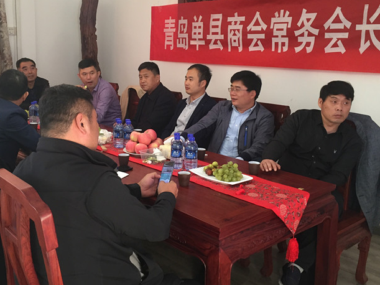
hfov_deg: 48.9
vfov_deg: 37.6
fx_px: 417
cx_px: 168
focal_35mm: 38
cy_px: 114
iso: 160
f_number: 2.2
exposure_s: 1/33
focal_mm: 4.15
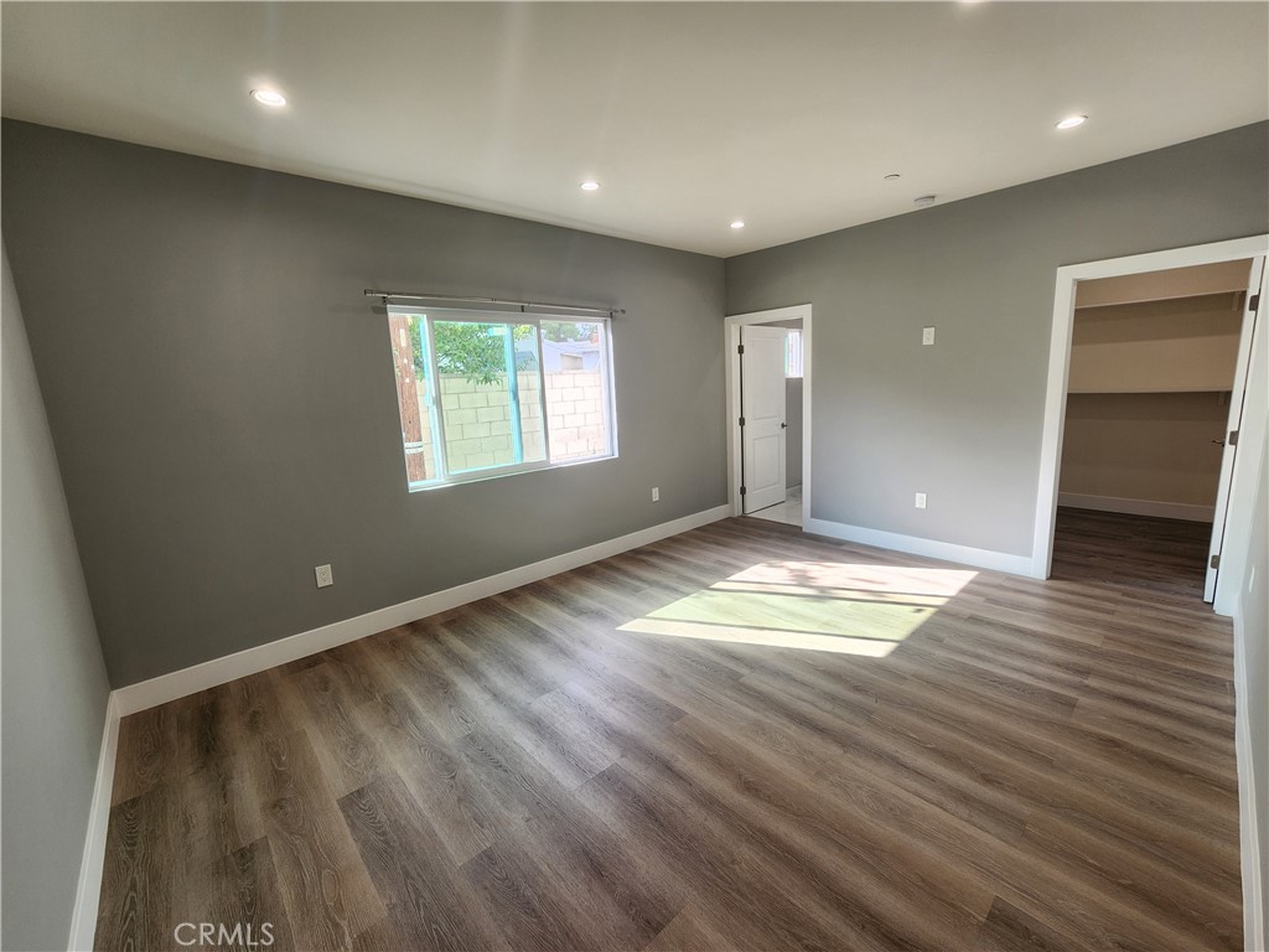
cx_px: 634
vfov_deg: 89.9
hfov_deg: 106.2
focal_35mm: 13
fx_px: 477
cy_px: 476
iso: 50
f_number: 2.2
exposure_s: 1/60
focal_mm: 2.2
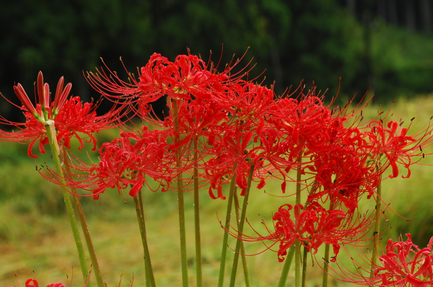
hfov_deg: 26.0
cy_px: 144
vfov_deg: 17.4
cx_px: 216
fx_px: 937
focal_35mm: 78
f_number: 5.6
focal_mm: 52
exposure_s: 1/25
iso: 200
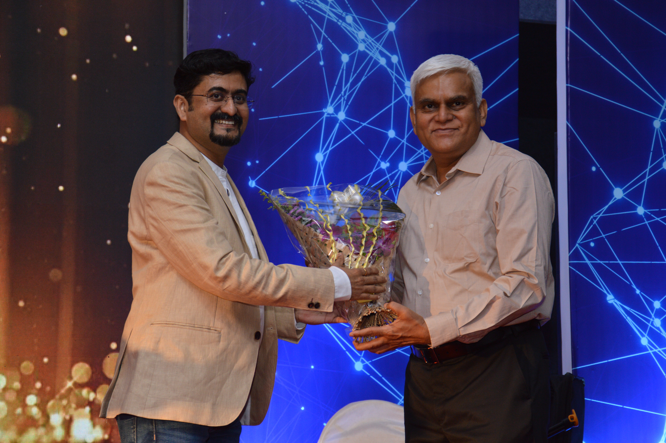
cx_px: 333
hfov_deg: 21.9
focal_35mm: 93
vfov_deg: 14.7
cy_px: 222
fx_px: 1719
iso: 400
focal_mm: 62
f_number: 5
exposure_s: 1/60
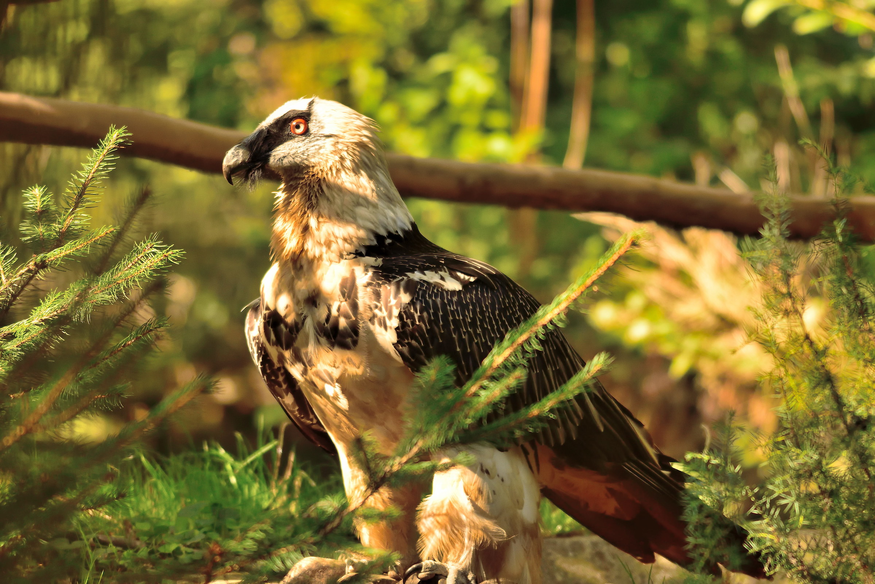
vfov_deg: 4.2
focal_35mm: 330
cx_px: 438
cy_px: 292
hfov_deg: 6.2
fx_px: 8020
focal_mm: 220
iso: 800
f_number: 5.6
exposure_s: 1/500
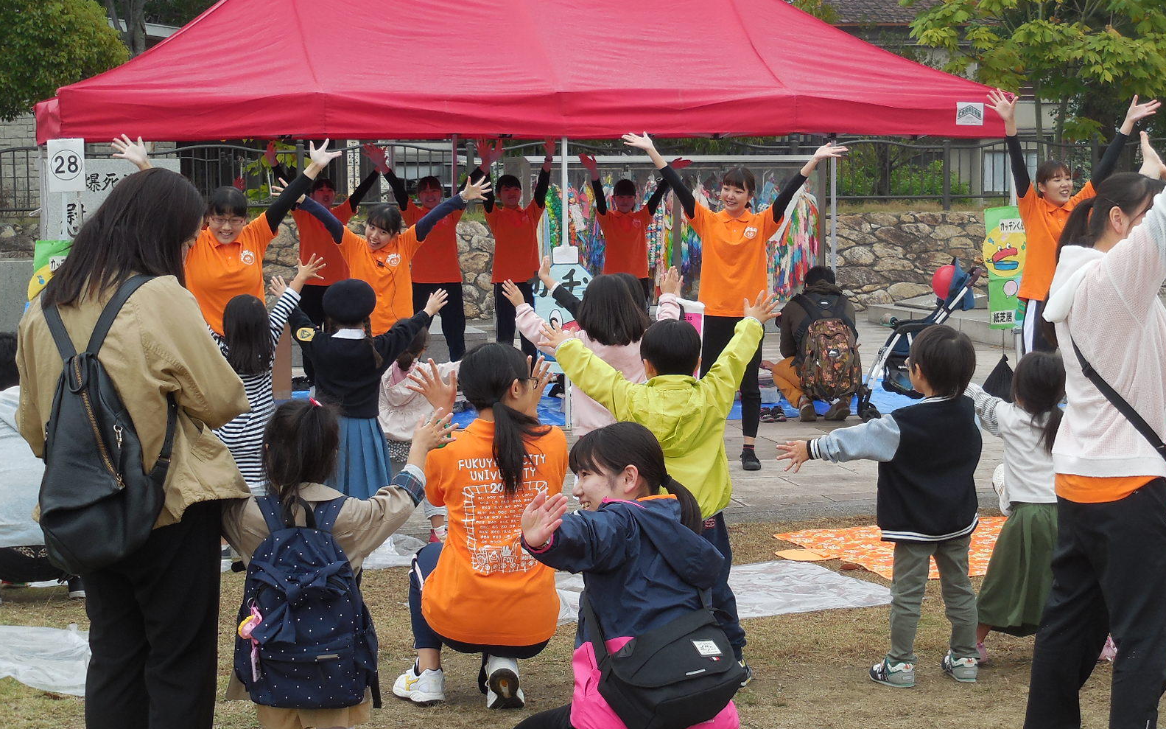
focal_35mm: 75
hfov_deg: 27.5
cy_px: 406
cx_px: 585
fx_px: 2383
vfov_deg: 17.4
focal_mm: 12.6
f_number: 4.7
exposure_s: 1/160
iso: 125
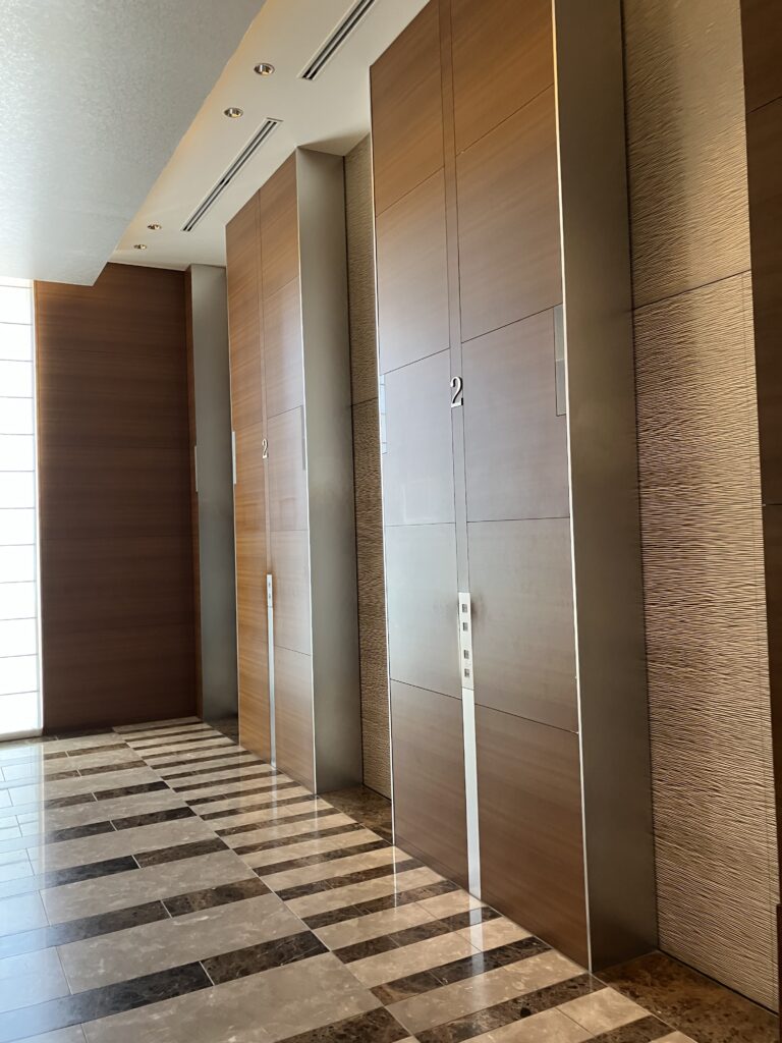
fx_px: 843
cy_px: 522
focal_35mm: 28
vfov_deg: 63.4
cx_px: 391
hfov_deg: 49.7
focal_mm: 3.99
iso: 160
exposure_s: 1/60
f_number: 1.8
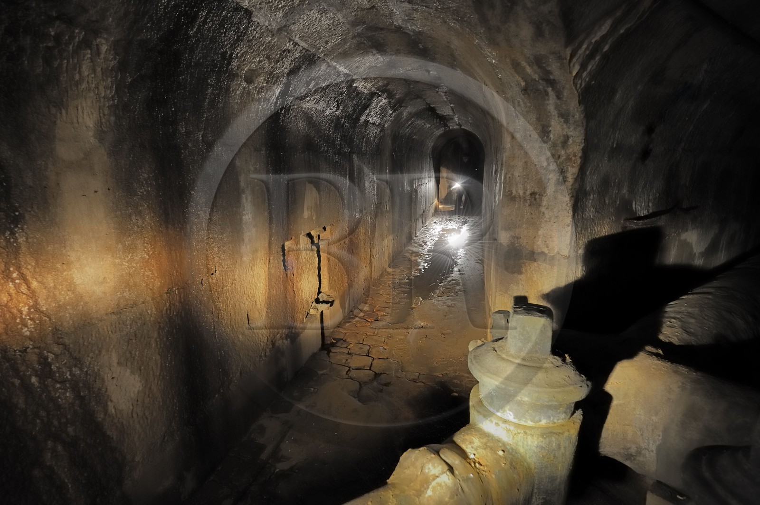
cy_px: 252
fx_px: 401
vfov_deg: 64.5
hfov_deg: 87.0
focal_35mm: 19
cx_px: 380
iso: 800
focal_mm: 19
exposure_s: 3
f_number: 10
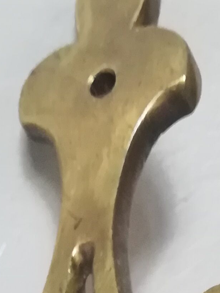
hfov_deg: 11.8
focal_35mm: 125
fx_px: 1059
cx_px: 149
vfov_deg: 13.6
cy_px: 579
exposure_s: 1/20
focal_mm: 3.83
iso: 500
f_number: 2.2
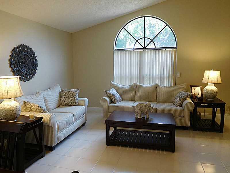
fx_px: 166
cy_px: 86
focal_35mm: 25
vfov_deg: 54.9
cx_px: 115
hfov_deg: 69.4
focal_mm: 4.5
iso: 200
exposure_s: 1/30
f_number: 3.4
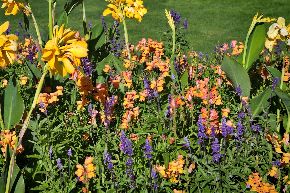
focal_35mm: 87
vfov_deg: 15.7
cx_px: 121
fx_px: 701
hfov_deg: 23.4
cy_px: 82
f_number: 8
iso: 100
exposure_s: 1/250
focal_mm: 70
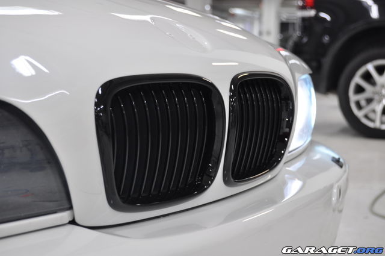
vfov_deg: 18.1
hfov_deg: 27.0
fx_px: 801
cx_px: 192
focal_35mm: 75
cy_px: 128
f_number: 5.6
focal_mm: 50
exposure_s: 1/20
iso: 500
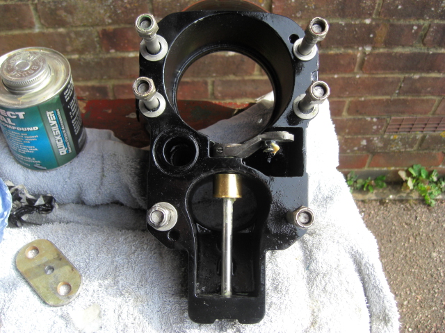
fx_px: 489
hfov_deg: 49.0
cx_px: 222
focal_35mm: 38
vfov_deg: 37.7
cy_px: 166
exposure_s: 1/320
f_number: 2.8
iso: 80
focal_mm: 7.9
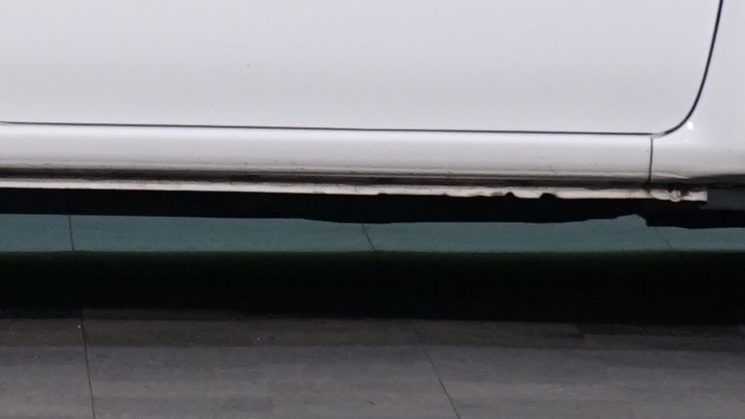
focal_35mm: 471
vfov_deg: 2.6
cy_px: -393
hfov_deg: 4.6
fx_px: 9303
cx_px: -57
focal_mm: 70
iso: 640
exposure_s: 1/25
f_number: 6.3
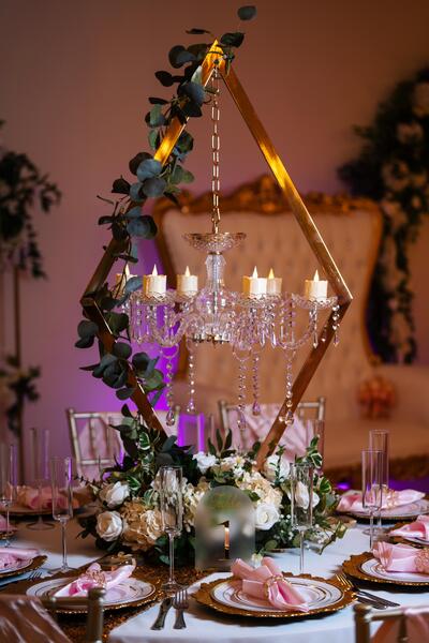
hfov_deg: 19.5
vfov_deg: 28.8
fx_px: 1251
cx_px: 214
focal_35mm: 70
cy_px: 322
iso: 160
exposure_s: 1/200
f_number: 2.8
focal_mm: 70
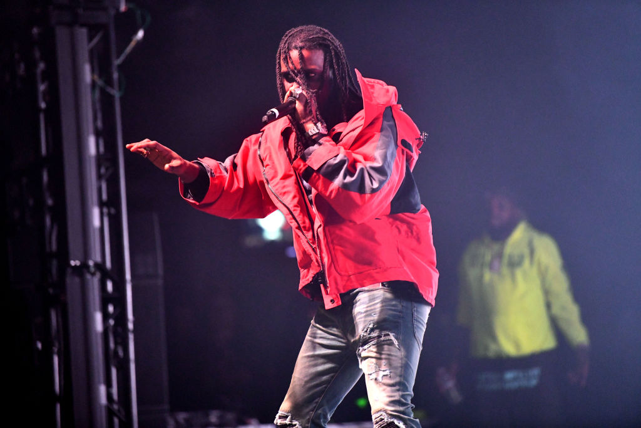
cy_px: 214
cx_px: 320
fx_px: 3561
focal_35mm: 200
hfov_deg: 10.3
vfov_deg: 6.9
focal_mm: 200
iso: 5000
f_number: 4
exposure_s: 1/250
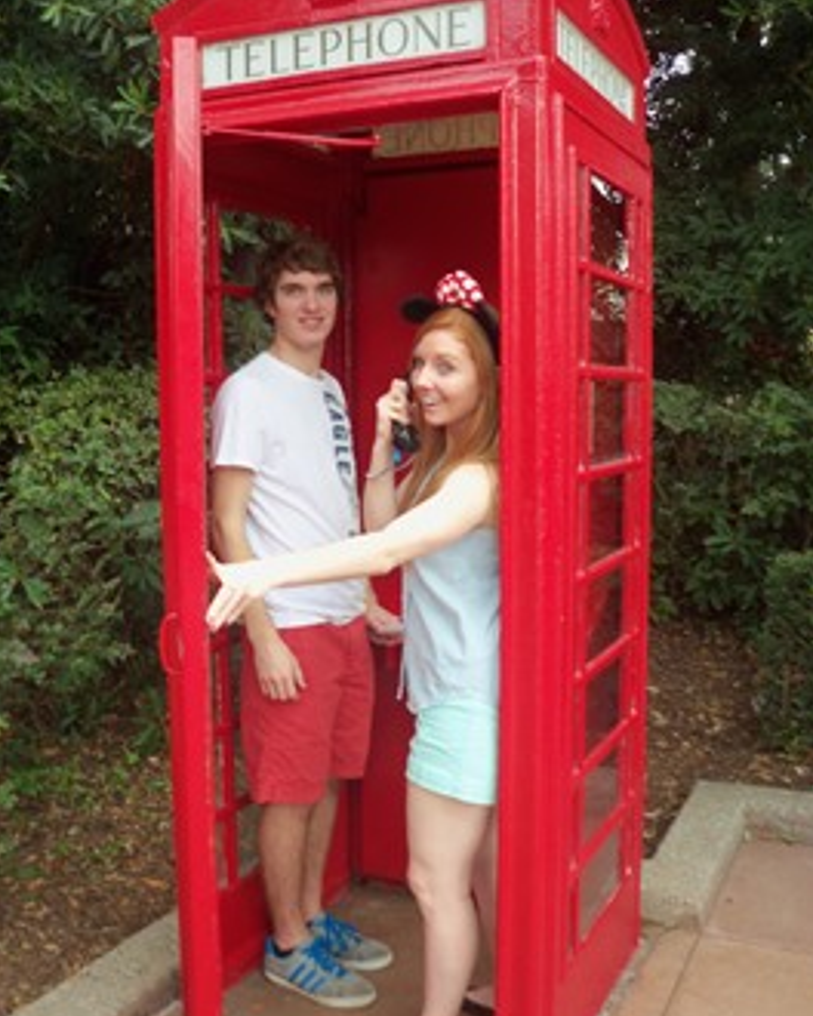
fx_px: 1113
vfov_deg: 49.1
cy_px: 533
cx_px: 394
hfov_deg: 40.1
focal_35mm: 37
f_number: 2.9
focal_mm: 5.7
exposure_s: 1/80
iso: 80
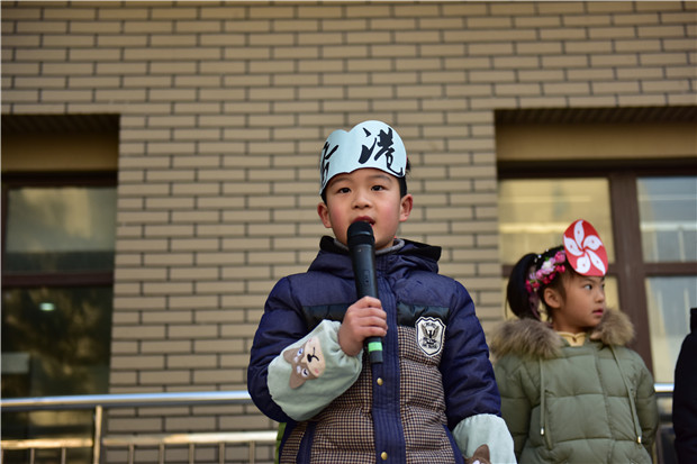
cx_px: 348
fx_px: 1065
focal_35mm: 55
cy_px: 232
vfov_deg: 24.6
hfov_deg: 36.3
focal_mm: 55
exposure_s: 1/2000
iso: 800
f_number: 2.8
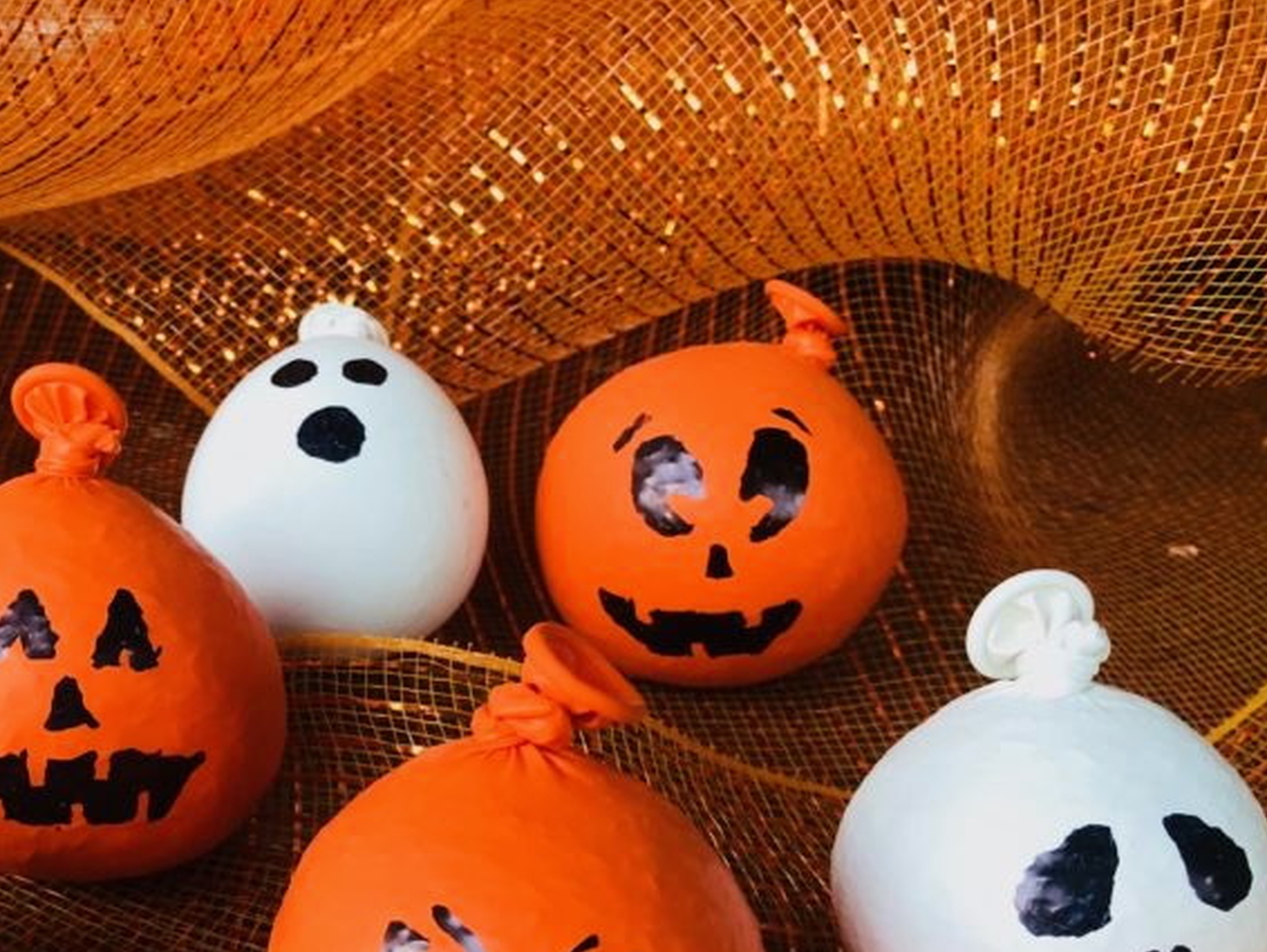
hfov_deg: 37.2
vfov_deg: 29.2
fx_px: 1794
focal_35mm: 49
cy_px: 718
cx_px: 210
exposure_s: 1/15
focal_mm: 3.99
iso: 50
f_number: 1.8
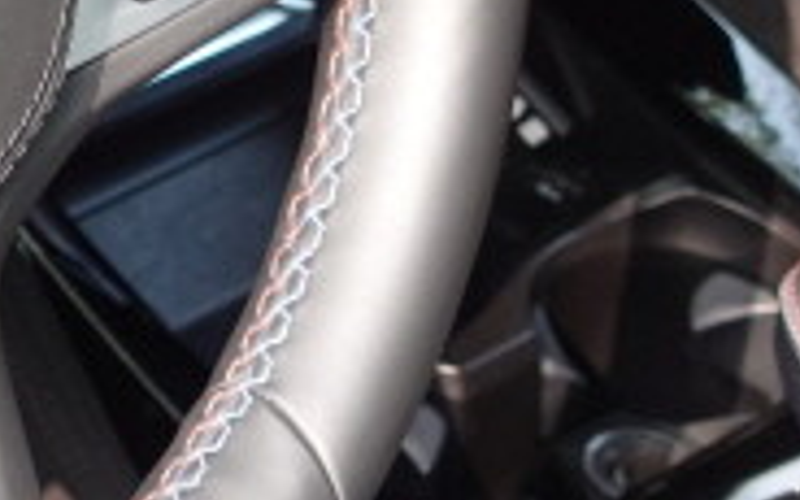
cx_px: -578
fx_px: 3837
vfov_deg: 7.3
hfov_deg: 11.2
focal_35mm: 176
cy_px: -237
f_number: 2.8
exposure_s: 1/40
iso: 125
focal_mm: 11.92
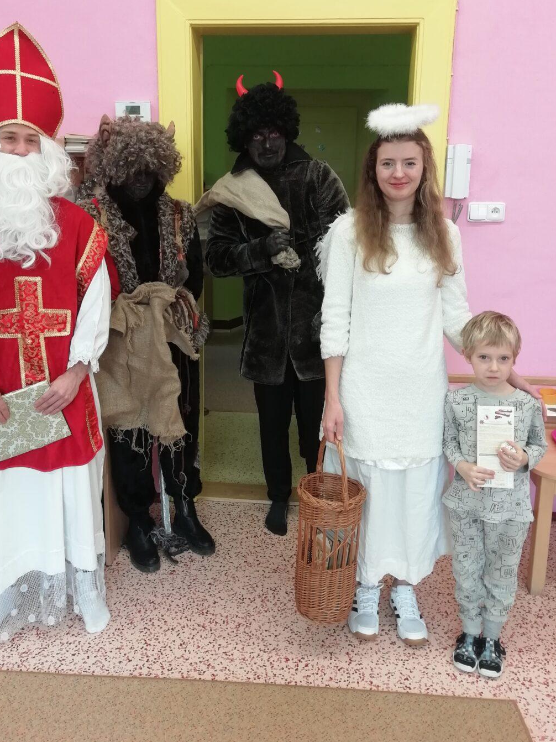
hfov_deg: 45.4
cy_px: 307
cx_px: 264
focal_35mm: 31
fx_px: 664
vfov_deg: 58.0
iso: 80
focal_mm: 3.46
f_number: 2.2
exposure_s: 1/33.3
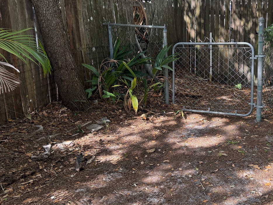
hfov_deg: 44.6
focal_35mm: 41
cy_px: 82
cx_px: 196
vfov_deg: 35.0
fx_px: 323
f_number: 1.78
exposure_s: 1/643
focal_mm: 6.76
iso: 100
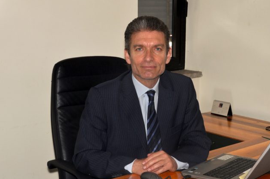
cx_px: 148
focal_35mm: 73
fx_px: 547
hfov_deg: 27.7
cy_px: 100
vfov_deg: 18.6
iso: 400
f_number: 14
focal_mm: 40
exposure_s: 1/200
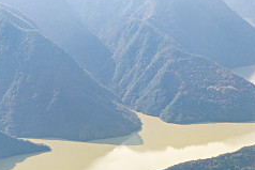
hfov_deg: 20.9
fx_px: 666
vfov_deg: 13.9
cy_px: 236
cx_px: 259
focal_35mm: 94
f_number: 2.8
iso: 100
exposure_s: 1/1250
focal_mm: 14.45
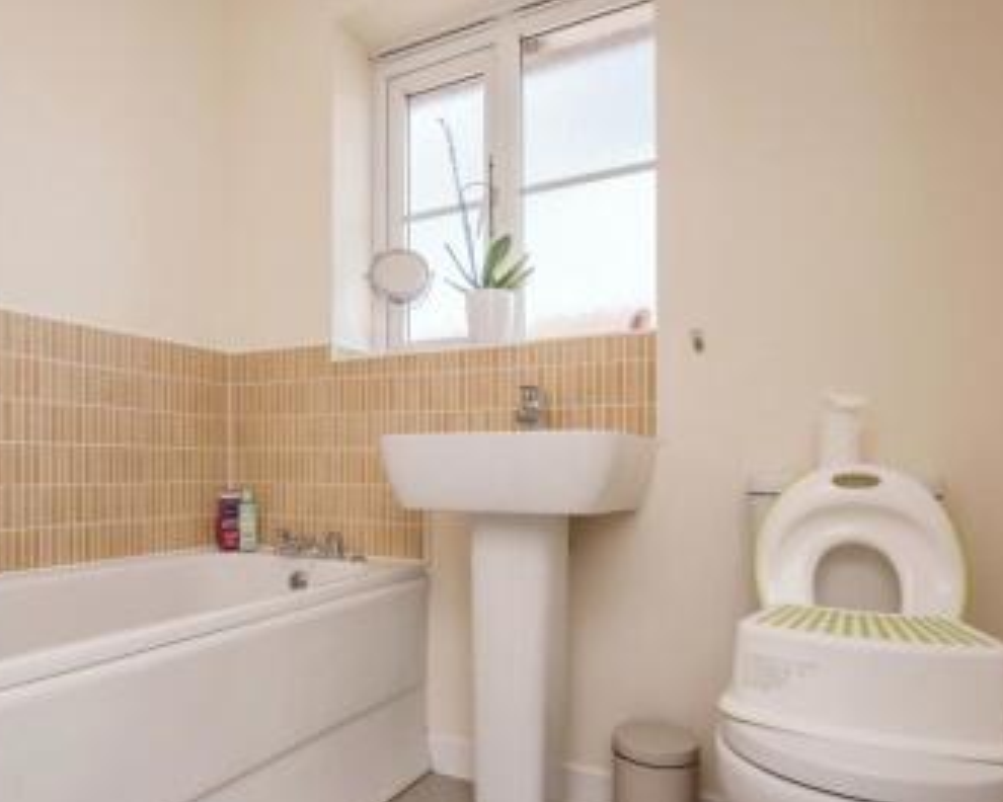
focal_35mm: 23
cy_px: 478
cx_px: 386
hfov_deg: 71.6
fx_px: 683
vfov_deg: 60.4
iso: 400
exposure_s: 1/60
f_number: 20
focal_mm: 17
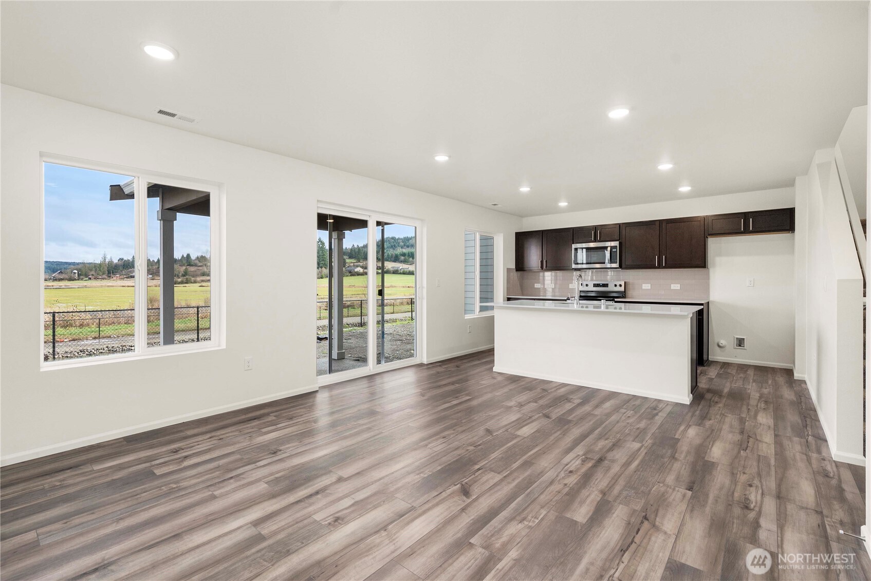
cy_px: 290
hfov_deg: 100.4
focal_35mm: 15
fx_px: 363
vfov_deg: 77.4
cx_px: 436
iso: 80
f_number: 7.1
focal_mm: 15
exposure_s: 1/80
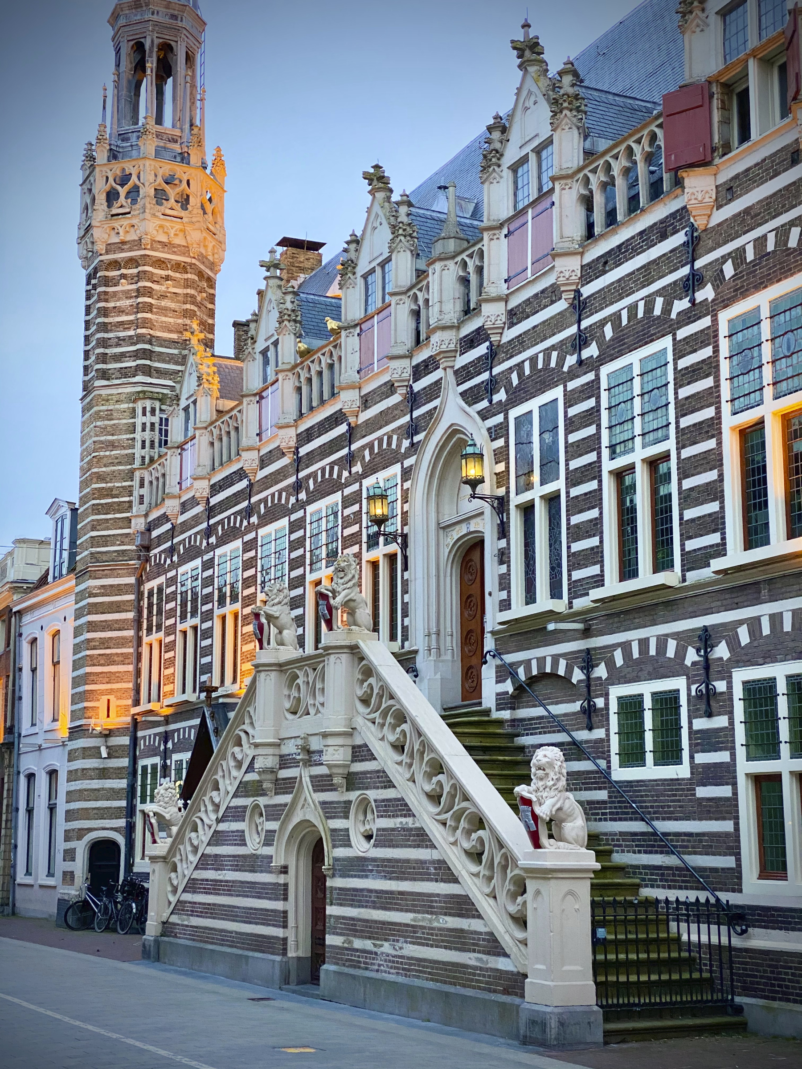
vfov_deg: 36.8
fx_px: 1606
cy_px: 534
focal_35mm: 52
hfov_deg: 28.0
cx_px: 401
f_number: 2
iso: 125
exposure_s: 1/100
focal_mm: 6
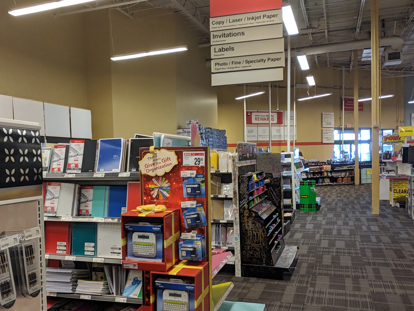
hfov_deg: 50.7
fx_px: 431
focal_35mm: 36
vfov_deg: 39.6
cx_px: 148
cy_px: 170
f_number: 1.8
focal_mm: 4.44
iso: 116
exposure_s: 1/120
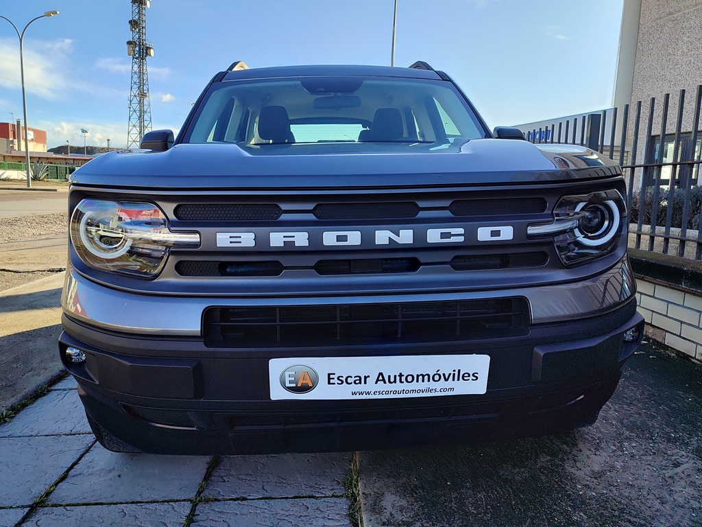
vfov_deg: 54.9
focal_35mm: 25
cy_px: 264
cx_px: 351
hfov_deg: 69.4
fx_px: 507
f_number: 1.89
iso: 50
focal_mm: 5.95
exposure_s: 1/516
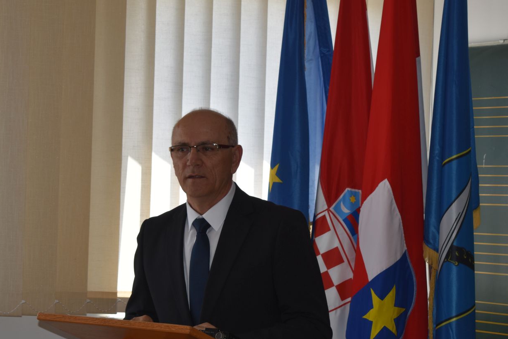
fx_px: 1519
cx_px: 274
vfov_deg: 12.7
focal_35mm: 108
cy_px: 188
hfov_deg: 19.0
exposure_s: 1/200
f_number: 5.6
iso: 160
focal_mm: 55
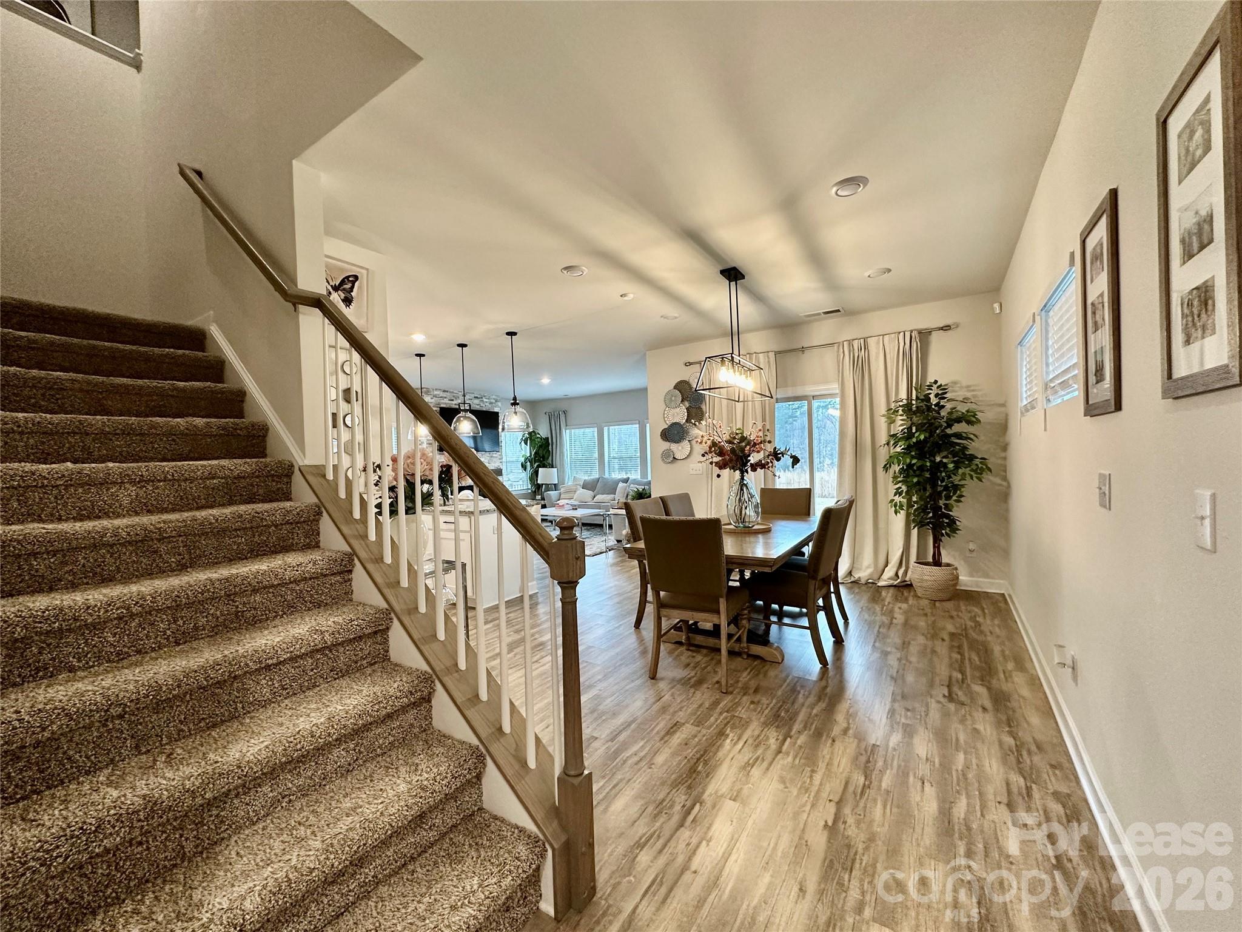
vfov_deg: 85.7
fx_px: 502
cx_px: 621
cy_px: 466
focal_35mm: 14
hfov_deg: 102.1
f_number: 2.2
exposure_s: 1/120
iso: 250
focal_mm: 2.22
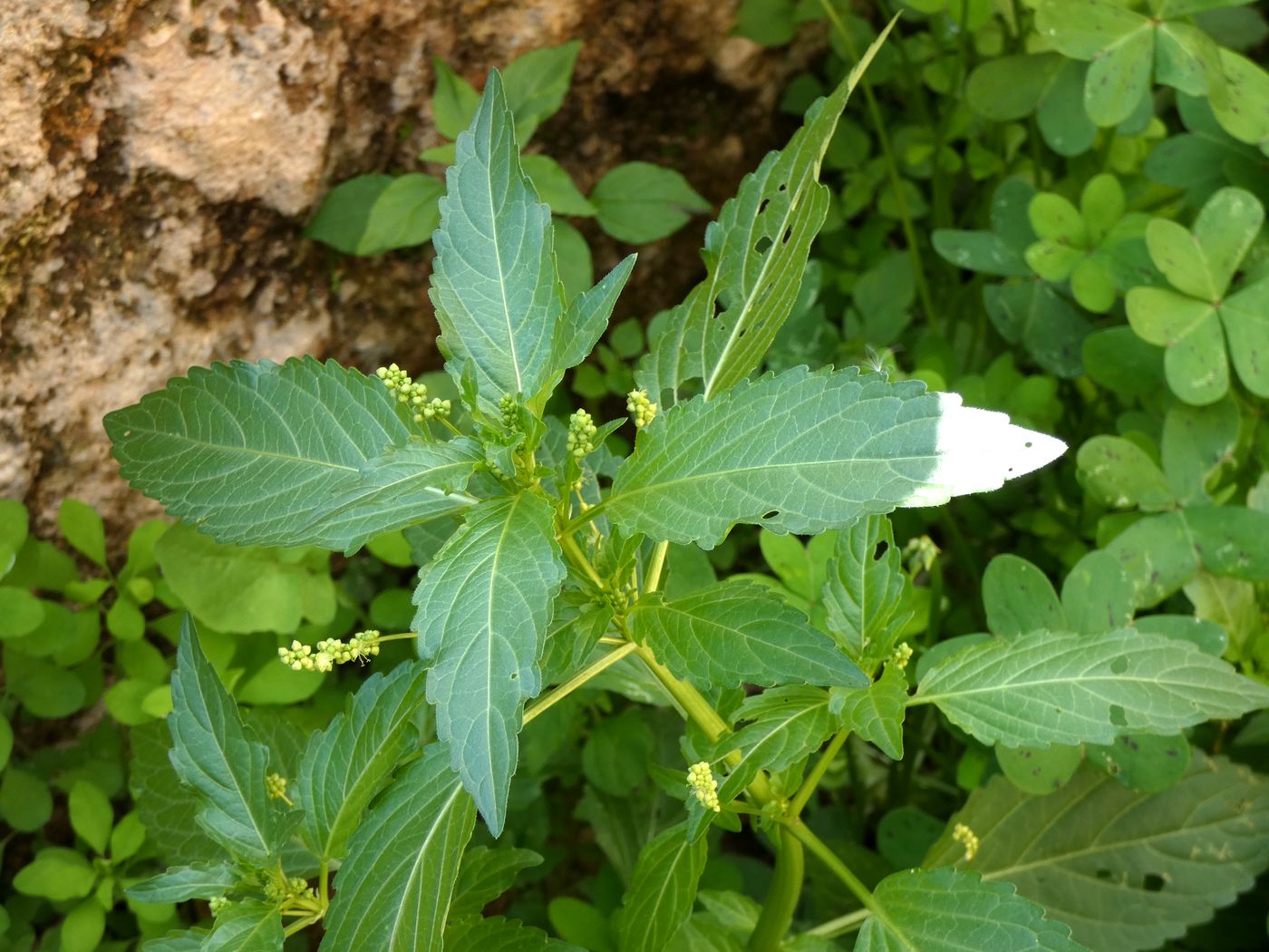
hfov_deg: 21.8
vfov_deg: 16.4
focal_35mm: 90
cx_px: 634
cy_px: 476
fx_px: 3299
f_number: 4.7
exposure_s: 1/100
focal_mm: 16
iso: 80
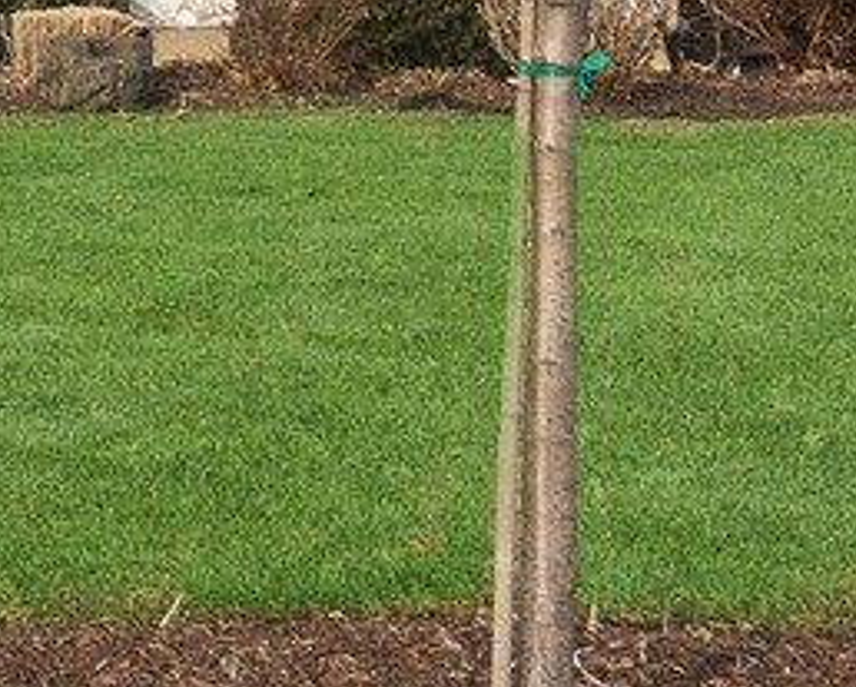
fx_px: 4033
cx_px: -670
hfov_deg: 11.3
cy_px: -282
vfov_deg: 9.5
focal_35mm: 159
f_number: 8
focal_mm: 18
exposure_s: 1/640
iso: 200
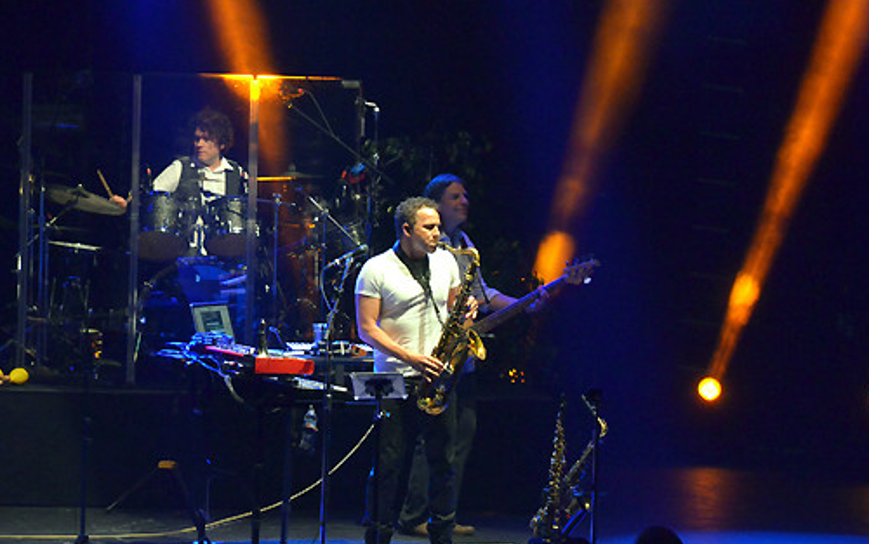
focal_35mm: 208
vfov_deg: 6.3
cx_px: 434
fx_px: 4917
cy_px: 283
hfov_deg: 10.1
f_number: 8
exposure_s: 1/100
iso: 6400
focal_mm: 135
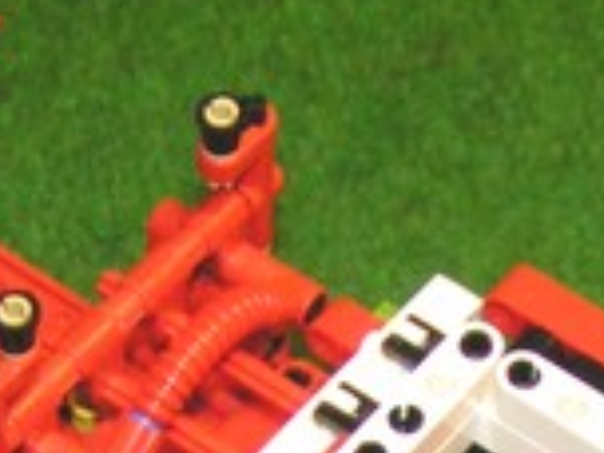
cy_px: 898
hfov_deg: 12.3
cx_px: 473
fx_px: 2792
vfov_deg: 8.8
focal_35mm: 160
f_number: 2.8
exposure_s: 1/40
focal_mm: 5.8
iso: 200
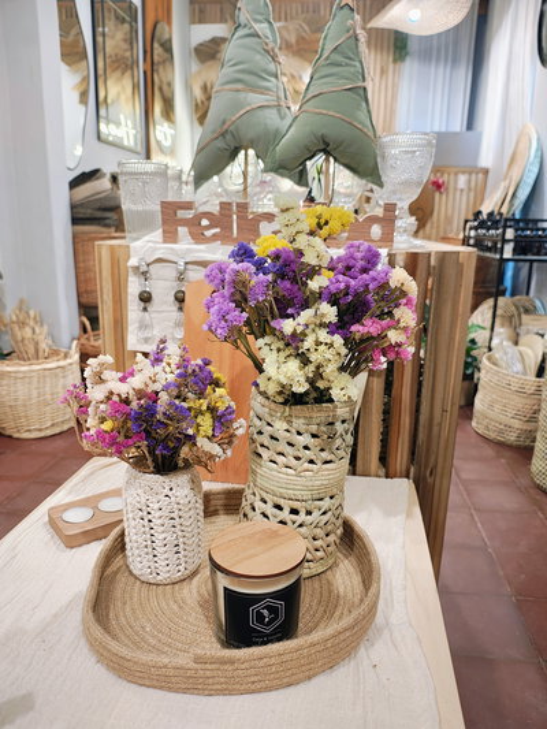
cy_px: 364
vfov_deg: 69.4
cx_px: 274
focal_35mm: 25
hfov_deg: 54.9
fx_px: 527
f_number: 1.4
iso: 875
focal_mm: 5.89
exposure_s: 1/33.3
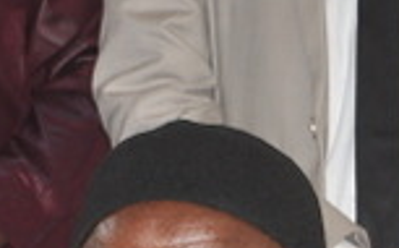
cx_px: 970
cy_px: 603
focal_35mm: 336
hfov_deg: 6.0
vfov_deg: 3.8
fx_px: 3647
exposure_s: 1/125
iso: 400
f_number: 8
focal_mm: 42
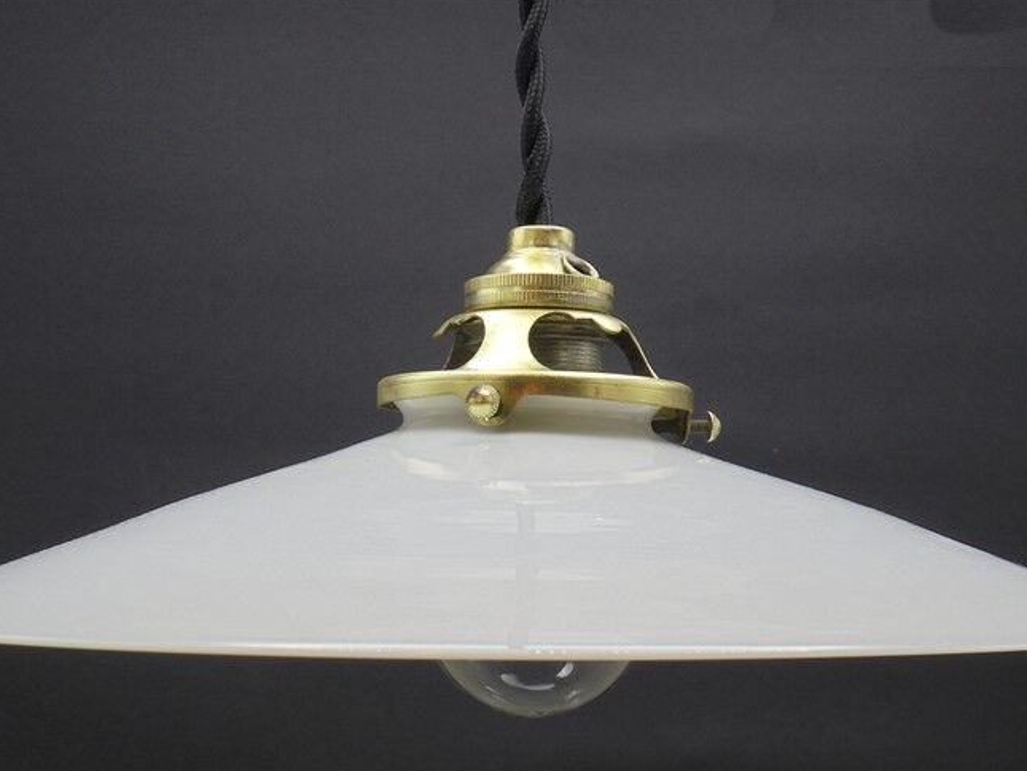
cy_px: 530
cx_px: 506
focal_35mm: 60
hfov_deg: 32.2
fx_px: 1780
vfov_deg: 24.3
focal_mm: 7.8
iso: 100
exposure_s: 1/30
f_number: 4.5
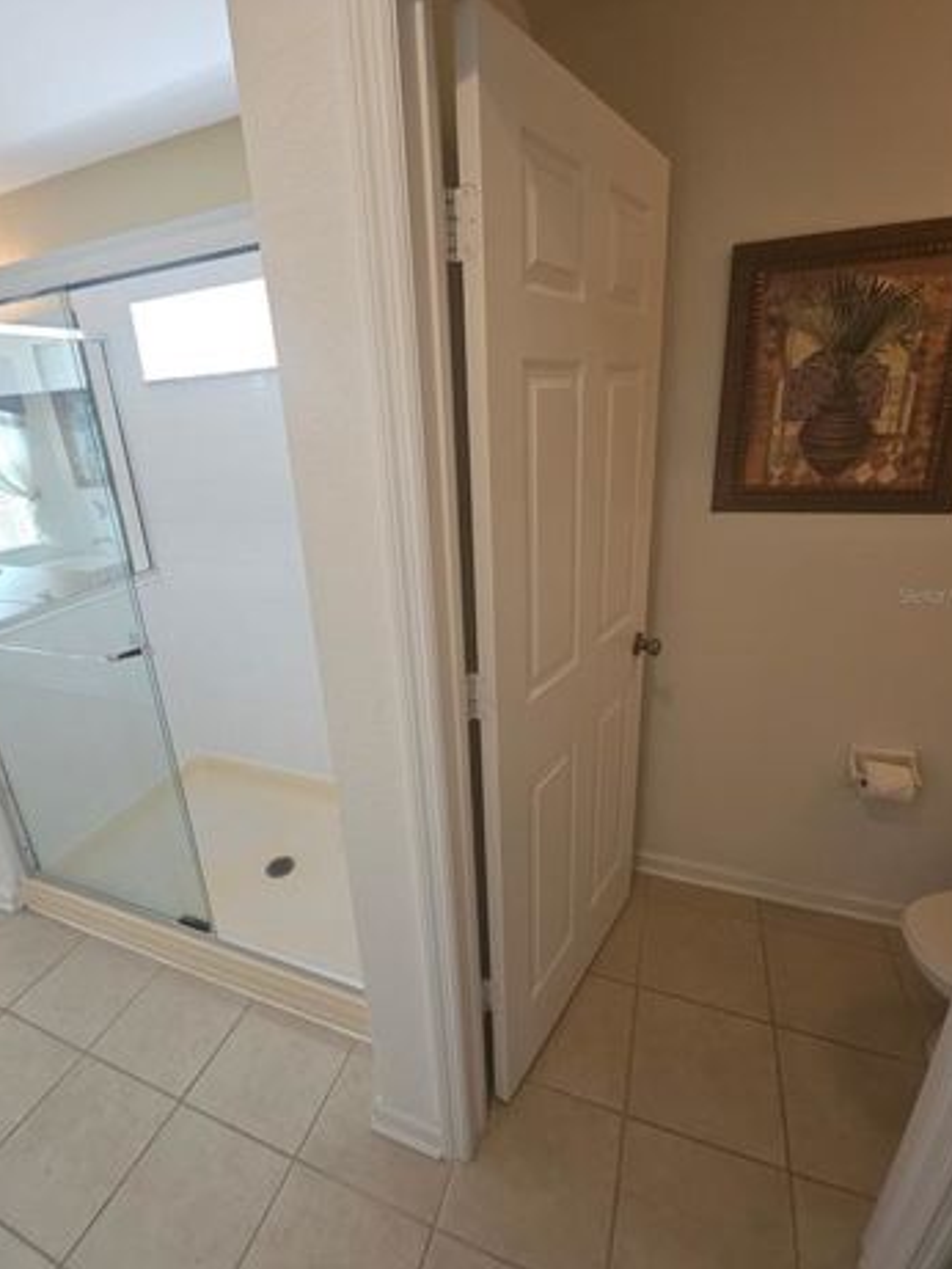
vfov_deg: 98.0
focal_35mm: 15
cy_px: 595
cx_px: 436
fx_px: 550
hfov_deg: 81.6
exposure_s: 1/60
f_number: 2.2
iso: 64
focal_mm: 1.7
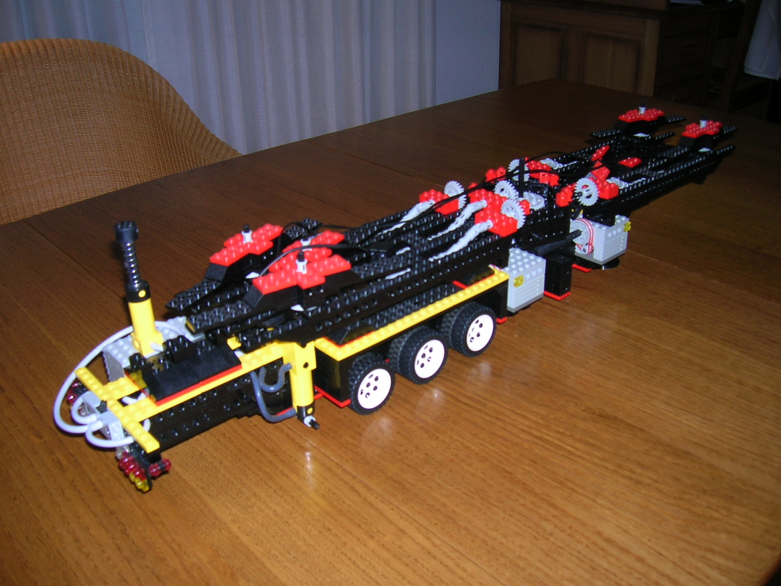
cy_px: 293
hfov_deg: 54.0
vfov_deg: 41.8
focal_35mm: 34
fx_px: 767
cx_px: 390
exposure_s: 1/60.1
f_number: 2.9
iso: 50
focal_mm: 5.7
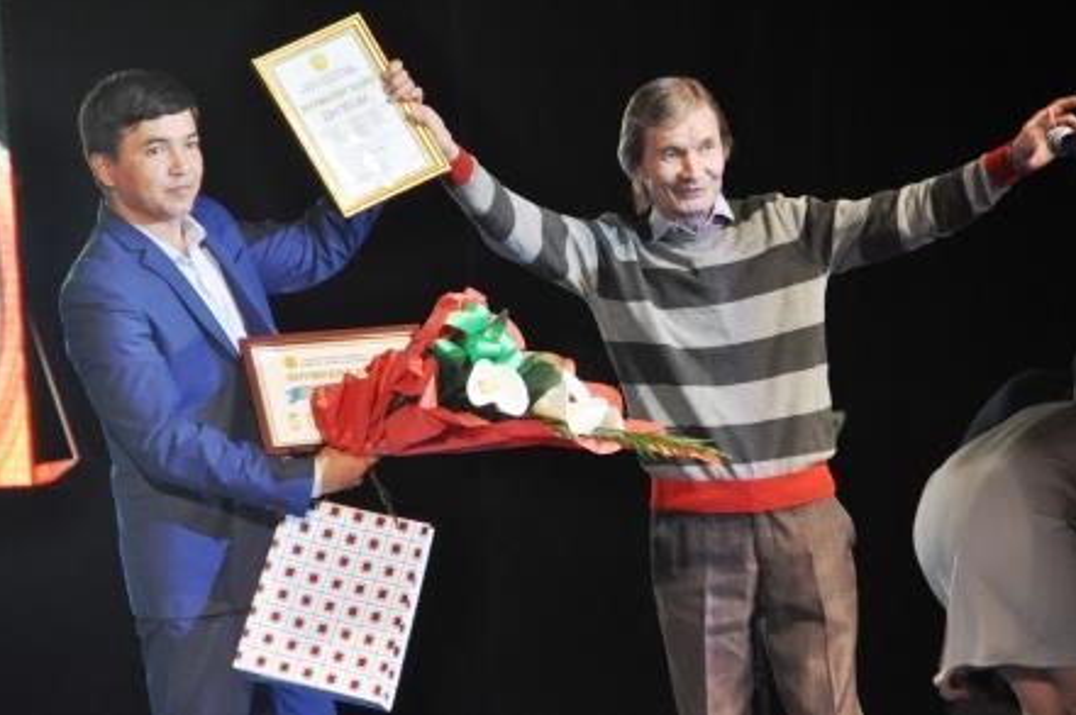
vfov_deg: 4.5
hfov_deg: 6.8
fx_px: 9106
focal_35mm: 305
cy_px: 354
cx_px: 539
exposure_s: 1/50
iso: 1600
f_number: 5.6
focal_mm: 200
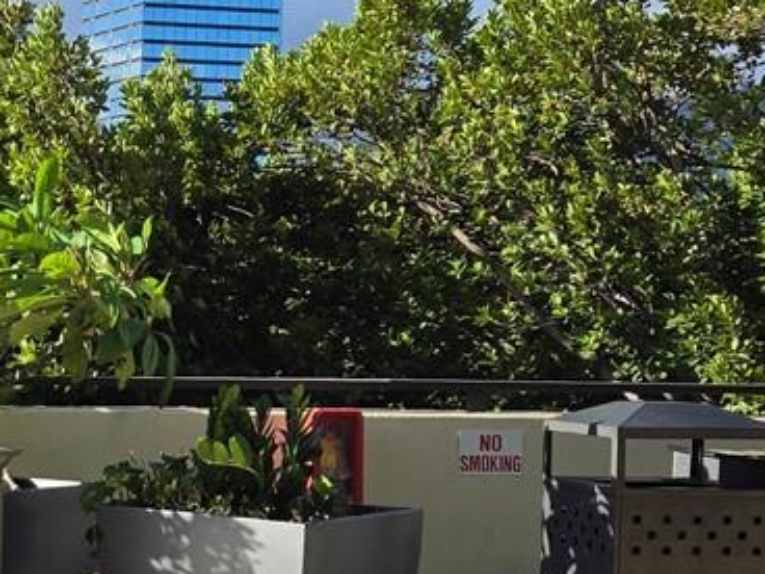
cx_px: -187
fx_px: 2210
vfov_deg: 14.7
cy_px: 418
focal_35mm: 100
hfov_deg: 18.5
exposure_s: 1/1391
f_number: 1.8
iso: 25
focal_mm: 5.4
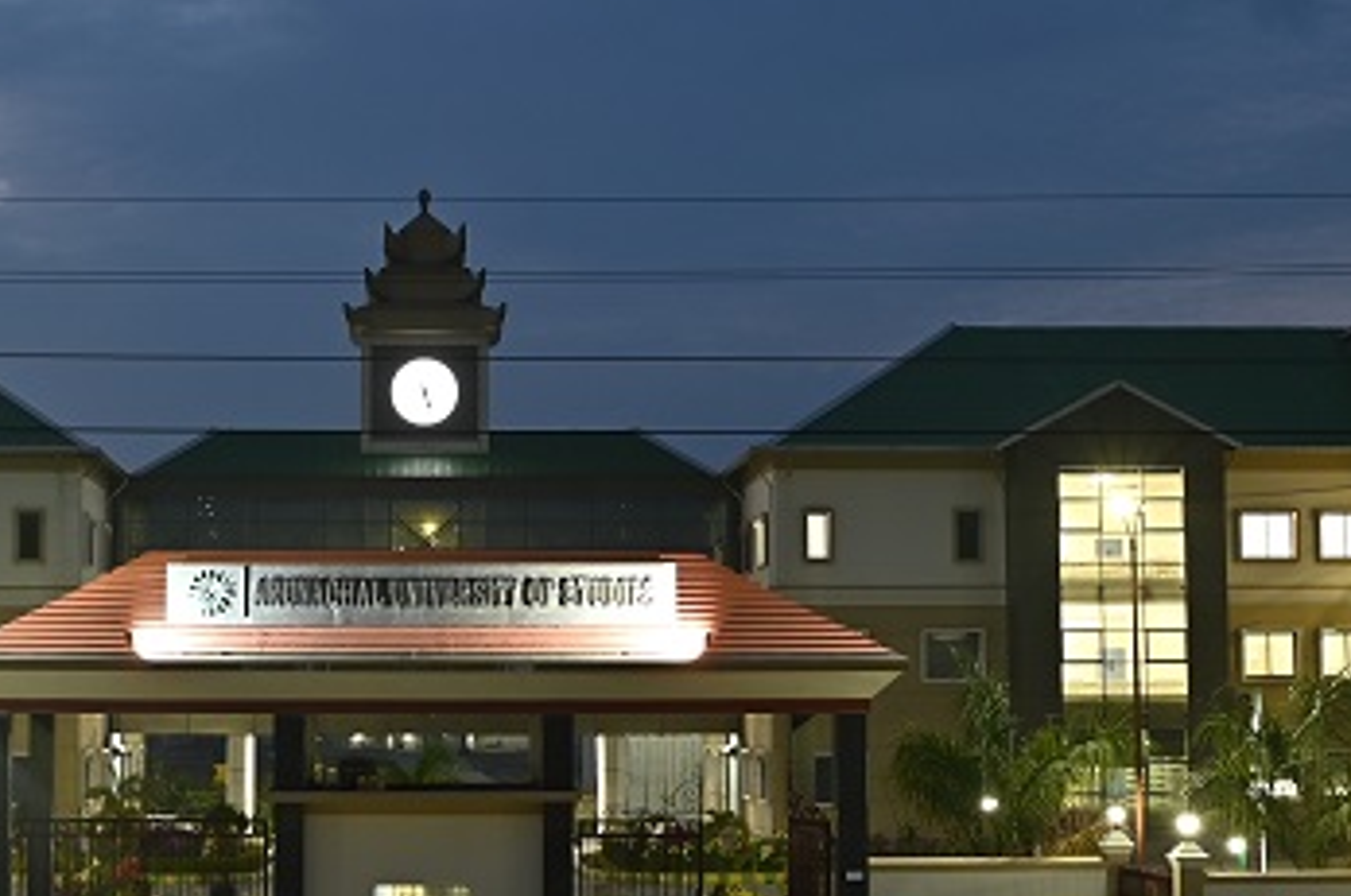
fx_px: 2586
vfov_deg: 19.7
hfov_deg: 29.1
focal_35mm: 69
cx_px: 439
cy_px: 514
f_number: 6.3
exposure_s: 2.5
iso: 100
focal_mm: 24
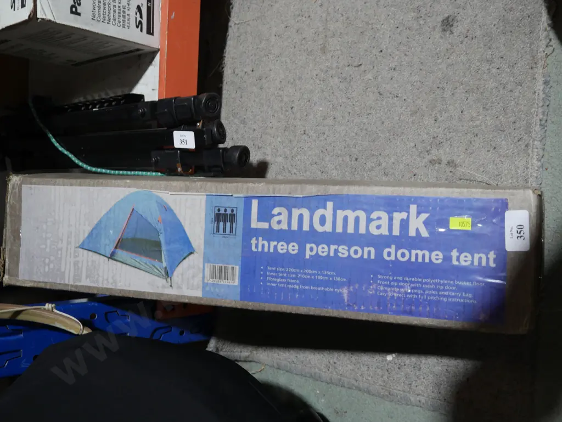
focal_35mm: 38
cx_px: 281
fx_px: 617
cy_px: 211
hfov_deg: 49.0
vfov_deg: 37.8
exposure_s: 1/60
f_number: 4.1
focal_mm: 19
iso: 500
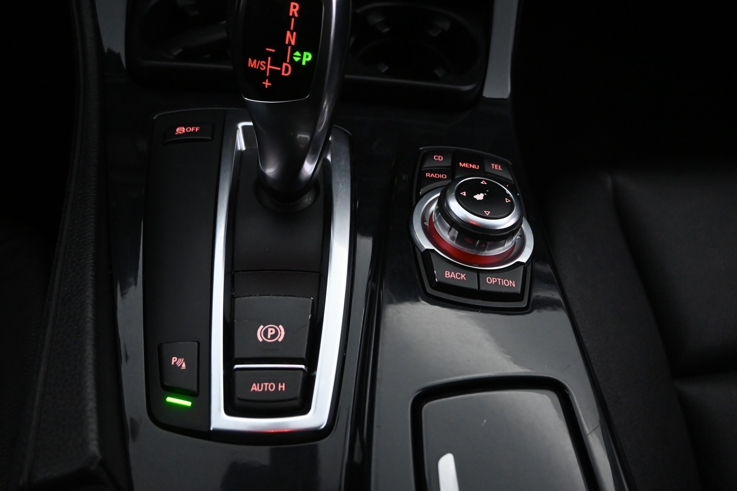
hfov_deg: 60.7
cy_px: 246
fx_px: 629
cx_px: 368
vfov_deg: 42.6
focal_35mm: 31
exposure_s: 1/60
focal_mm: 20.5
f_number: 4.5
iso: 3200
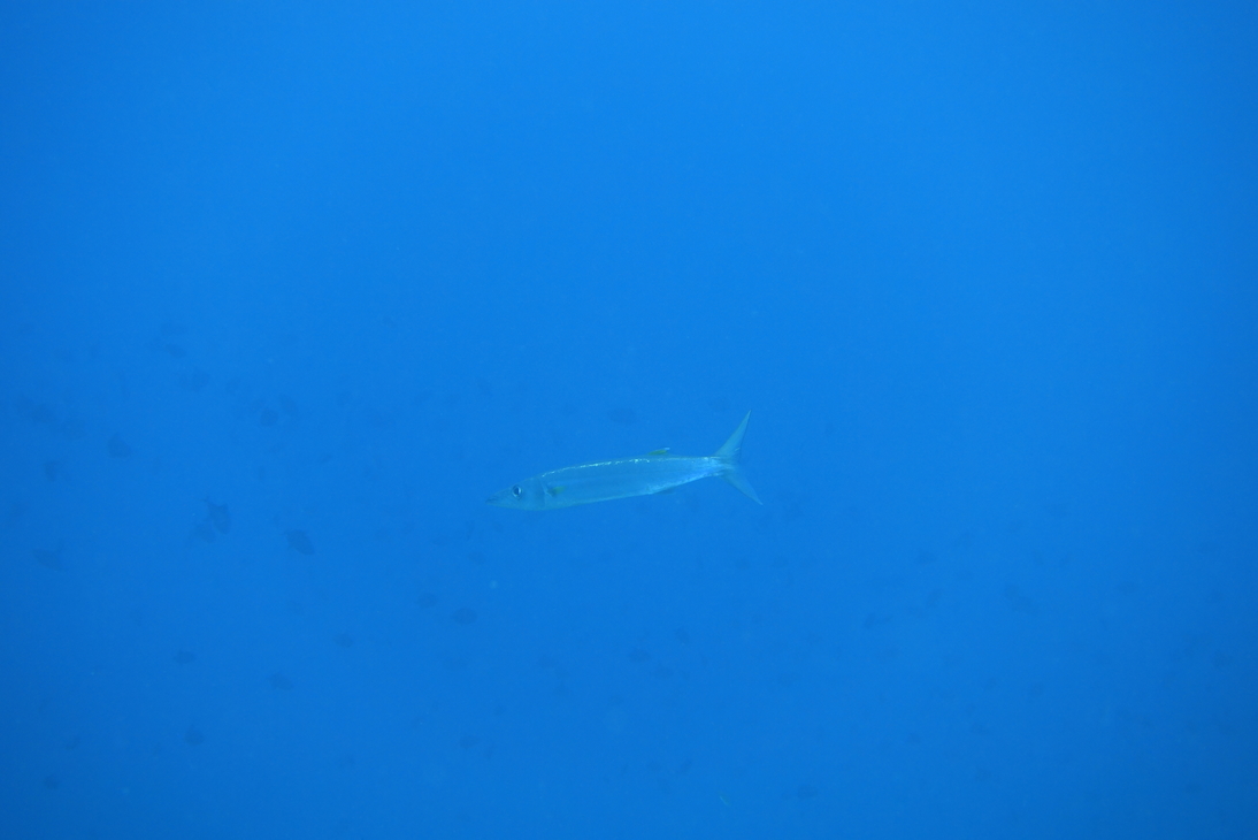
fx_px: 2097
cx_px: 629
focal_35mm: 60
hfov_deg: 33.4
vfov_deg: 22.6
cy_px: 420
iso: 125
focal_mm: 22
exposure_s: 1/200
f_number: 4
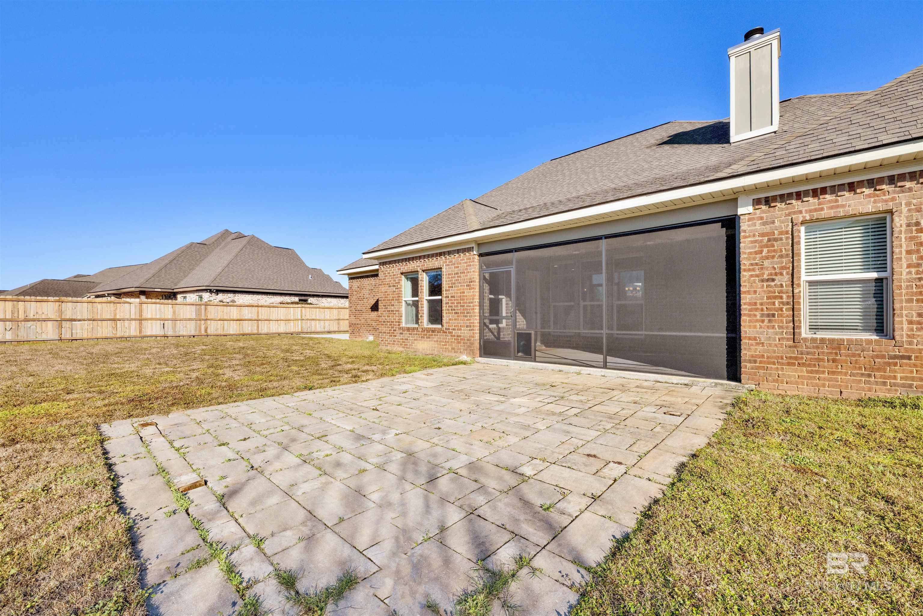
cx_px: 462
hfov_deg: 104.3
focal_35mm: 14
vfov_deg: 81.2
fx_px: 359
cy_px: 308
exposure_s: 1/1000
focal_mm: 14
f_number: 11
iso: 400
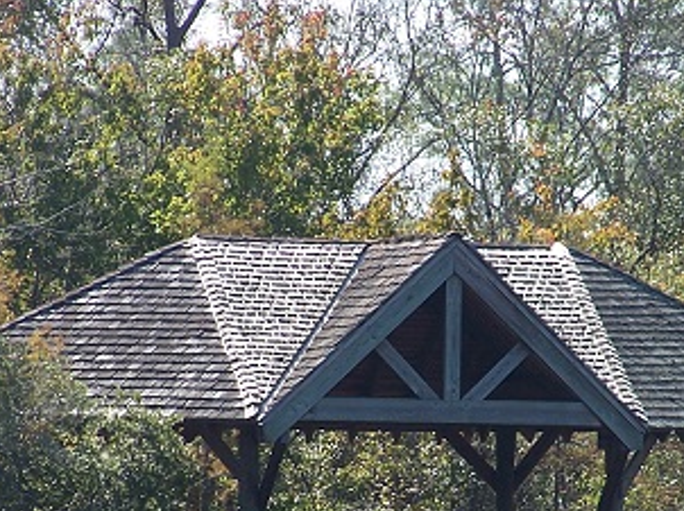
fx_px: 12064
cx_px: 437
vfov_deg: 2.4
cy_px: 378
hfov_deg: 3.2
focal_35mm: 611
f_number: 3.6
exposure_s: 1/500
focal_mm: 47.7
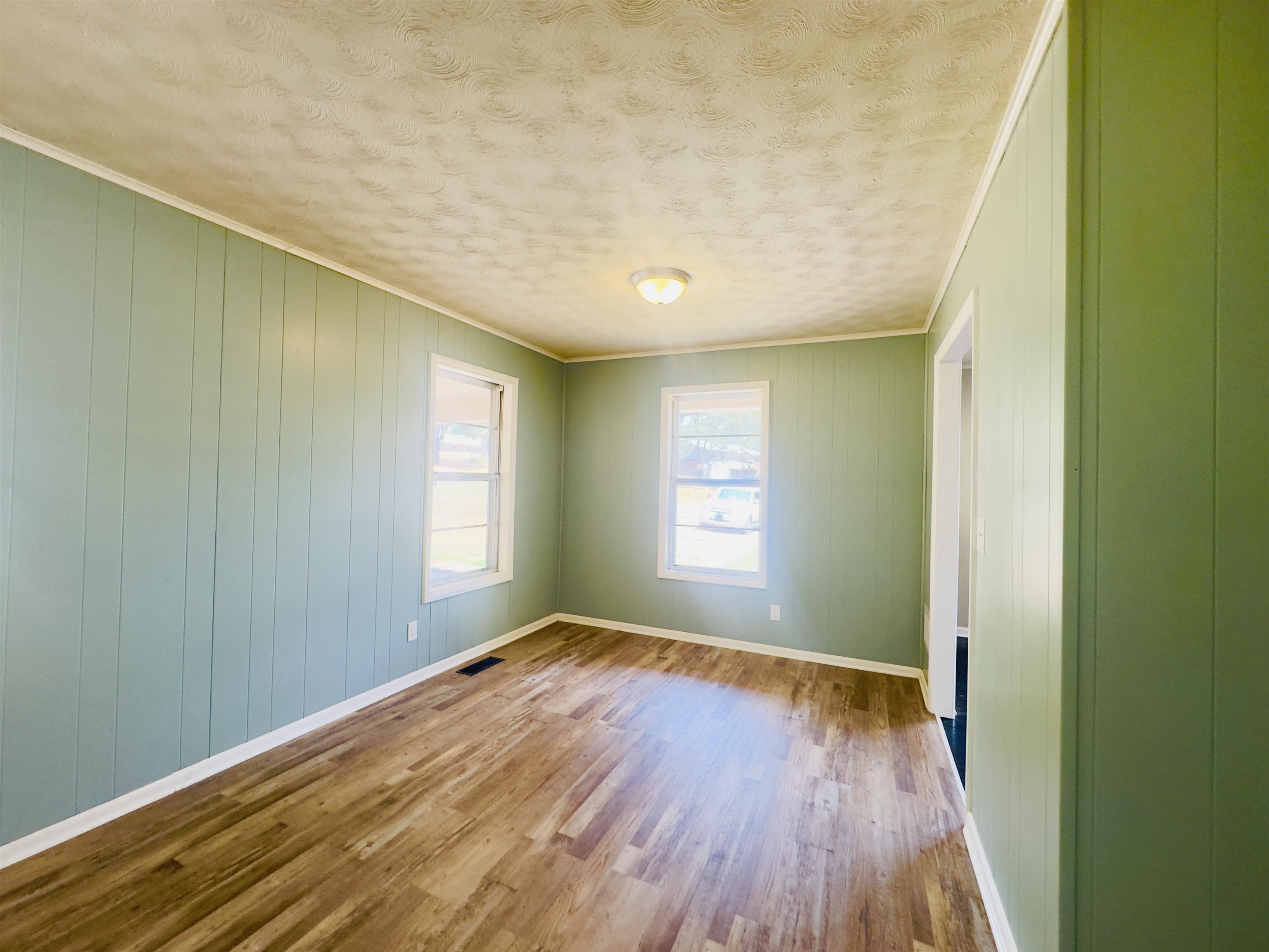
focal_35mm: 14
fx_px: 513
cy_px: 476
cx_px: 634
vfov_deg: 85.7
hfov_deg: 102.1
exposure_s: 1/120
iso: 200
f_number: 2.2
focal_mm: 2.22
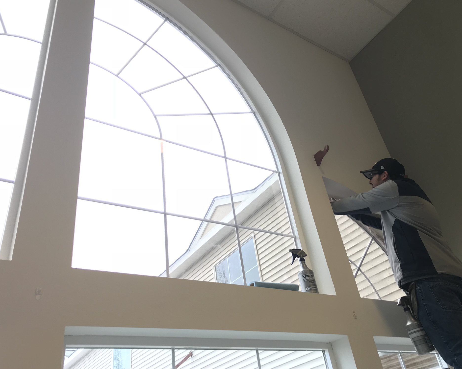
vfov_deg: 48.5
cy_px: 186
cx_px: 237
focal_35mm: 30
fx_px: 410
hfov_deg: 58.8
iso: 20
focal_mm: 3.99
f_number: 1.8
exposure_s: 1/60
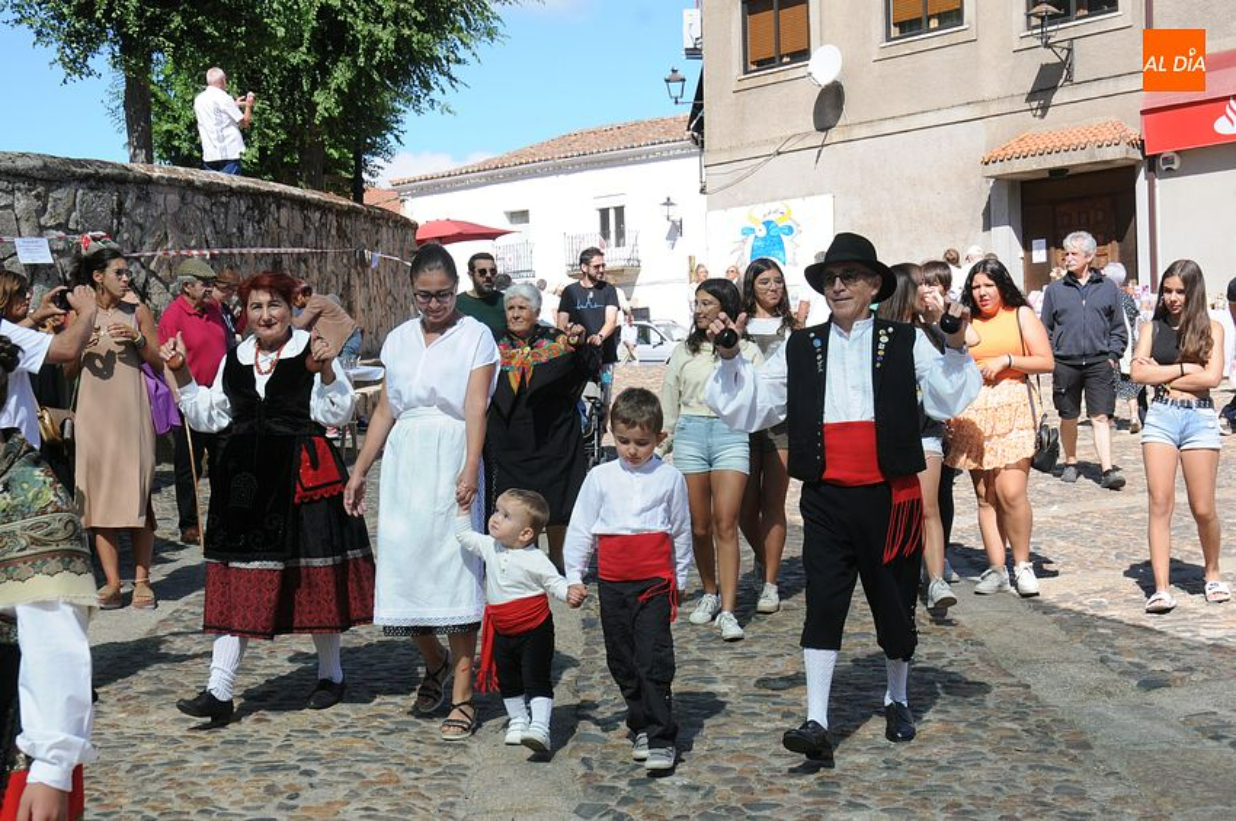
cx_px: 618
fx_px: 1955
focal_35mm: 57
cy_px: 410
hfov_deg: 35.1
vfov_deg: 23.7
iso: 200
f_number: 9
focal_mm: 38
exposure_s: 1/320
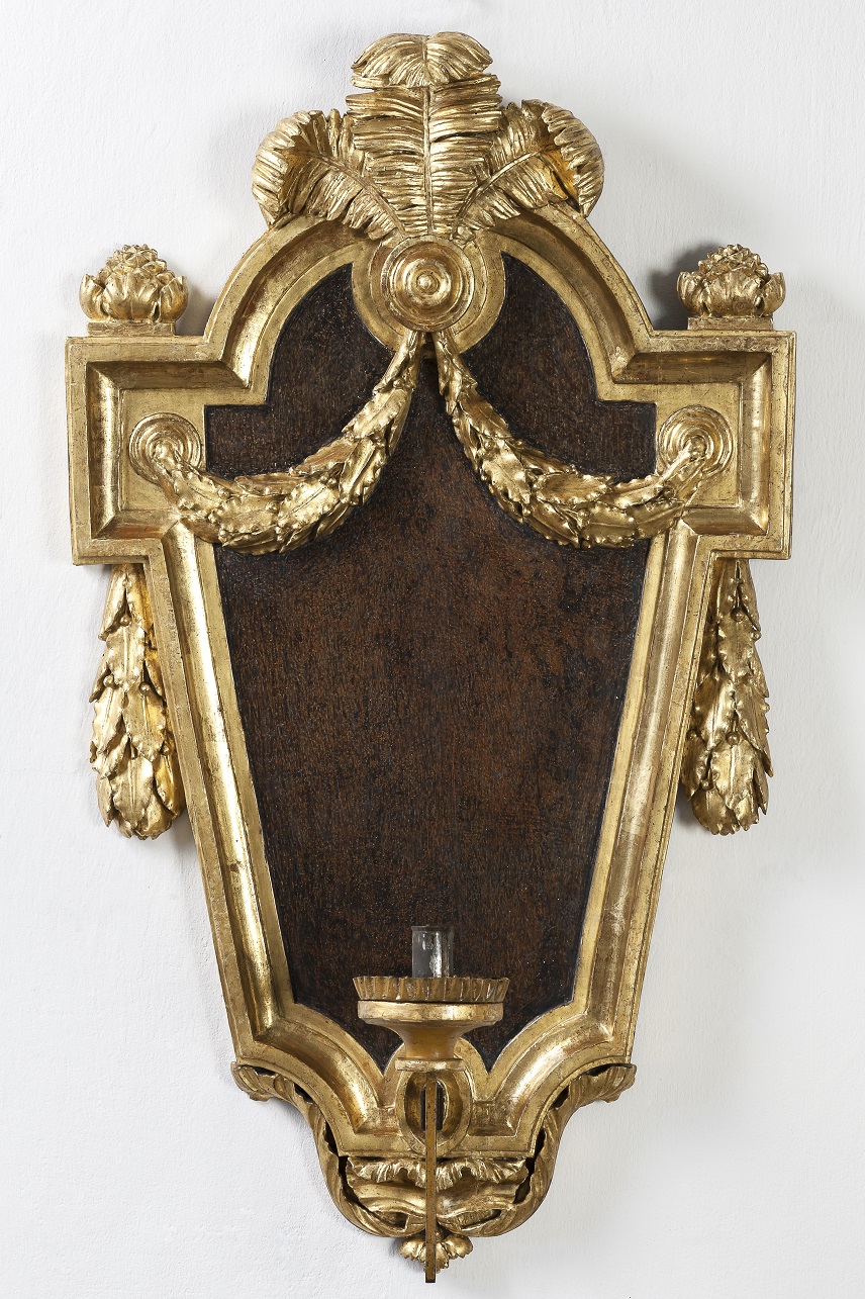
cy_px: 650
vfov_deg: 16.4
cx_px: 432
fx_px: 4507
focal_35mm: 125
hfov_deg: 11.0
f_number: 16
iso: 320
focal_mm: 125
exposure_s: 1/5
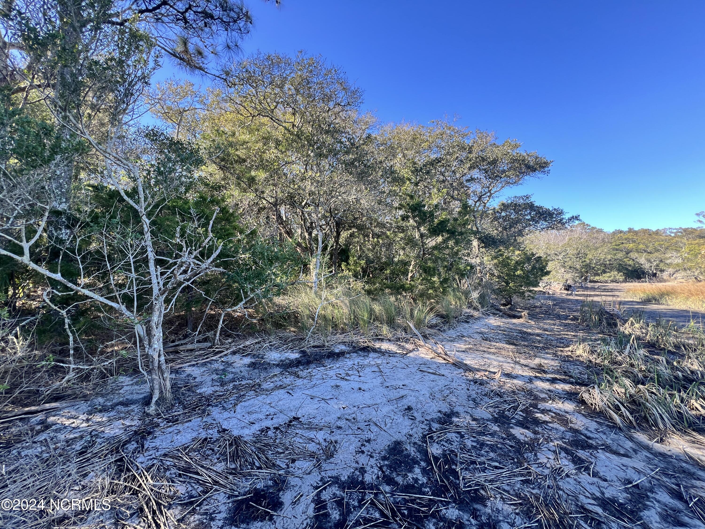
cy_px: 264
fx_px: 265
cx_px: 352
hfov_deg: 106.2
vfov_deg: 89.9
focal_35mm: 13
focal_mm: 1.57
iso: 32
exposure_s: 1/128
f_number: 1.8
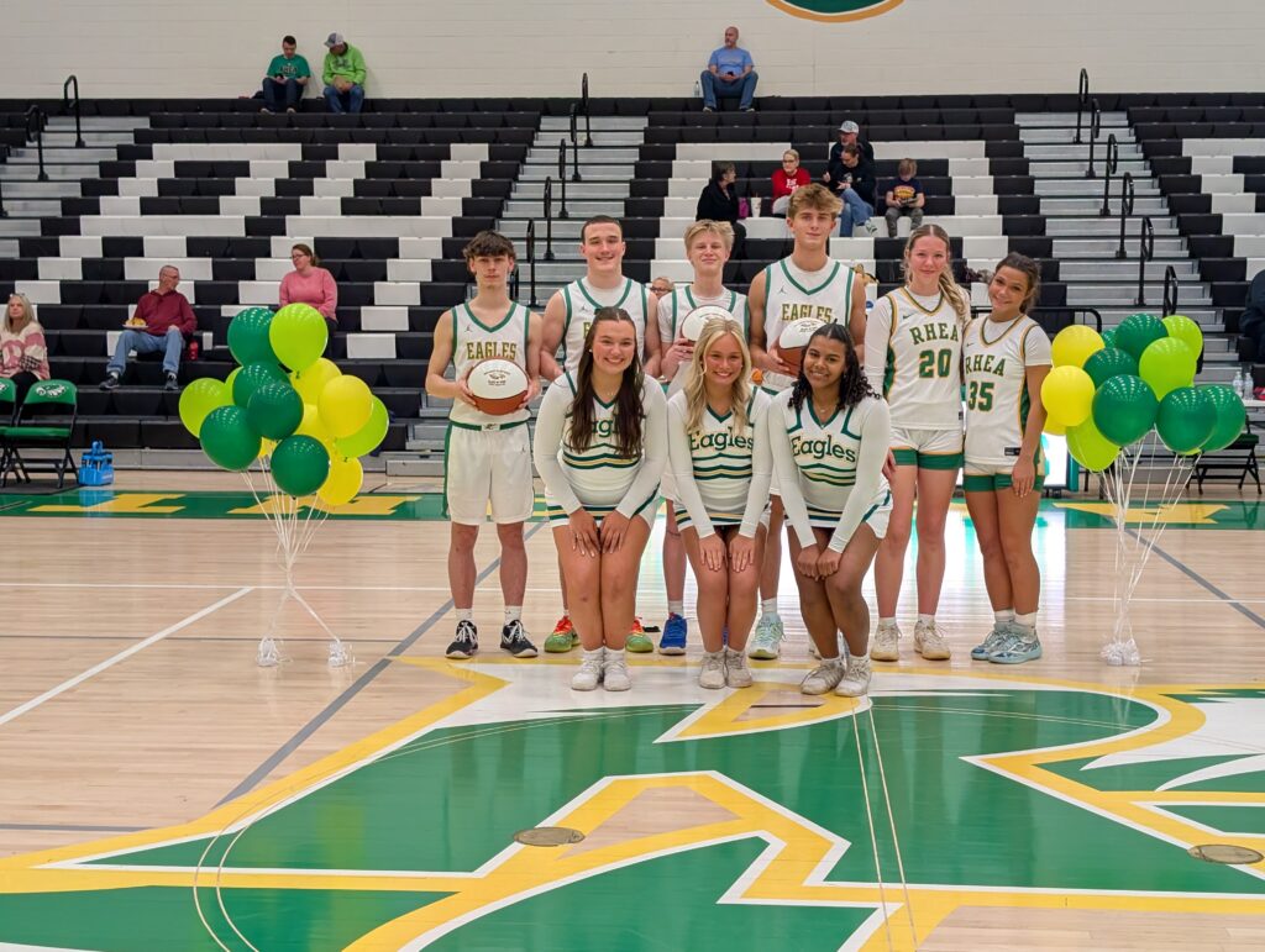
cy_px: 476
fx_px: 1793
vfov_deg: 29.7
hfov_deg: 38.9
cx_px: 632
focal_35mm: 49
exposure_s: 1/46.4
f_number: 1.68
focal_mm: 6.9
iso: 90
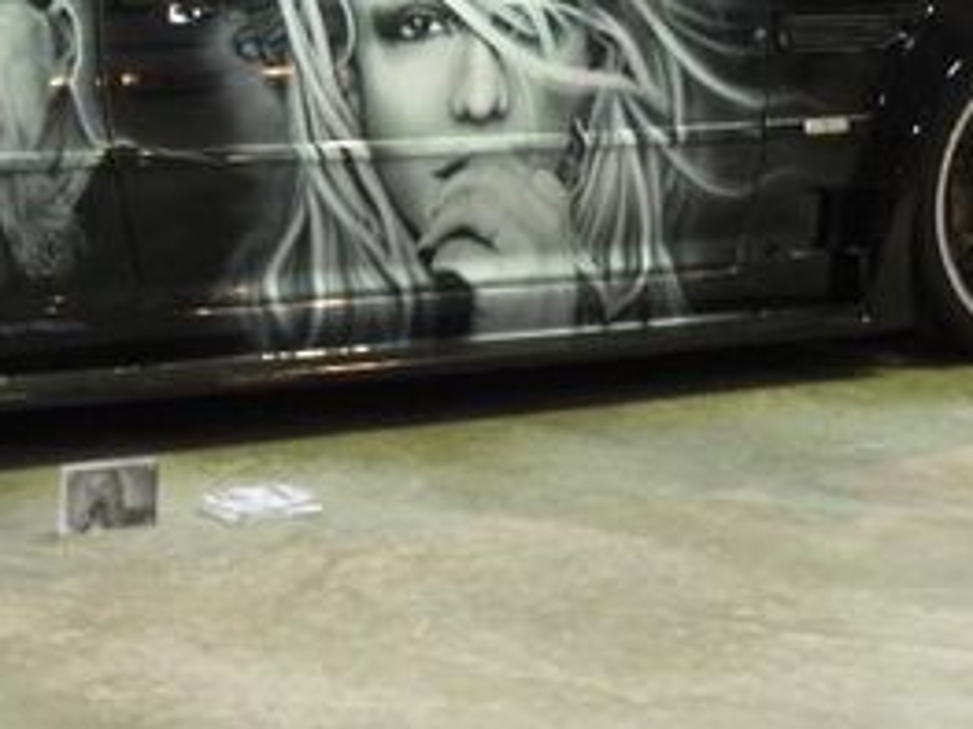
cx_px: 55
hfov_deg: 14.5
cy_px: 85
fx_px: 3765
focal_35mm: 134
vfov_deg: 11.0
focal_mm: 11.8
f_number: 4
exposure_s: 1/8
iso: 200
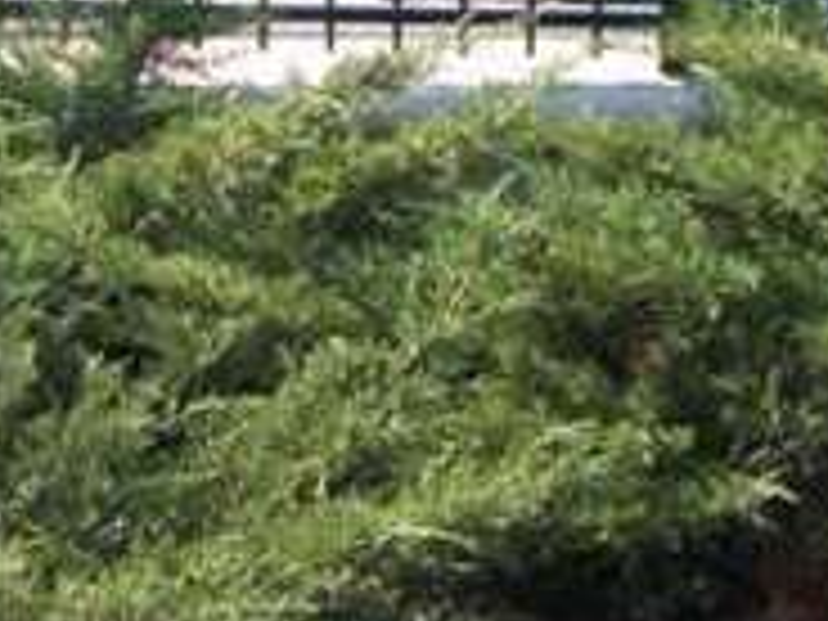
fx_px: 3636
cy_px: -580
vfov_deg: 9.2
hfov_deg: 12.9
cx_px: 104
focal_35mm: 152
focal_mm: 6.3
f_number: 3.1
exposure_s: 1/400
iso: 80
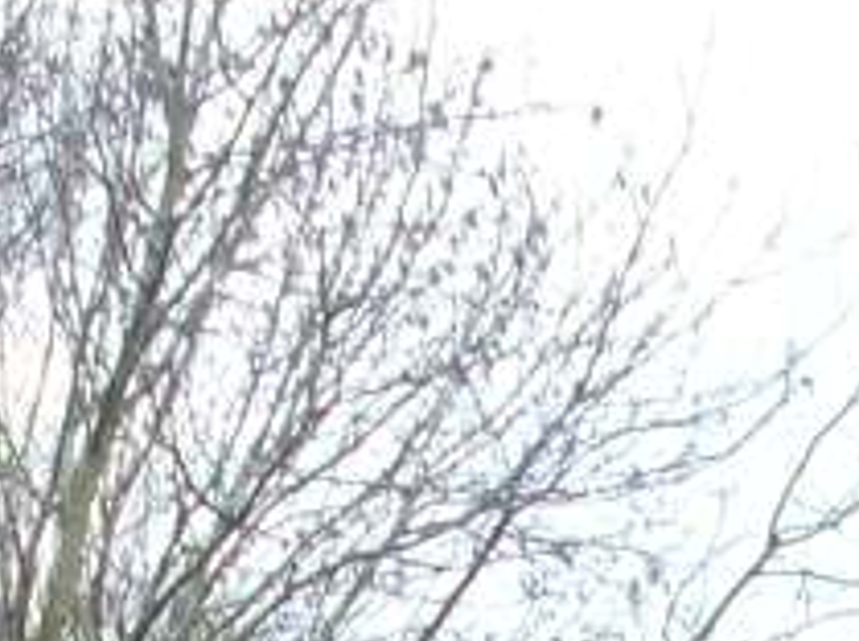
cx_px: 584
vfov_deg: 6.1
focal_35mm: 227
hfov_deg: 8.7
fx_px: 5623
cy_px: 1849
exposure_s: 1/65.6
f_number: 2.8
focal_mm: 6.2
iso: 80
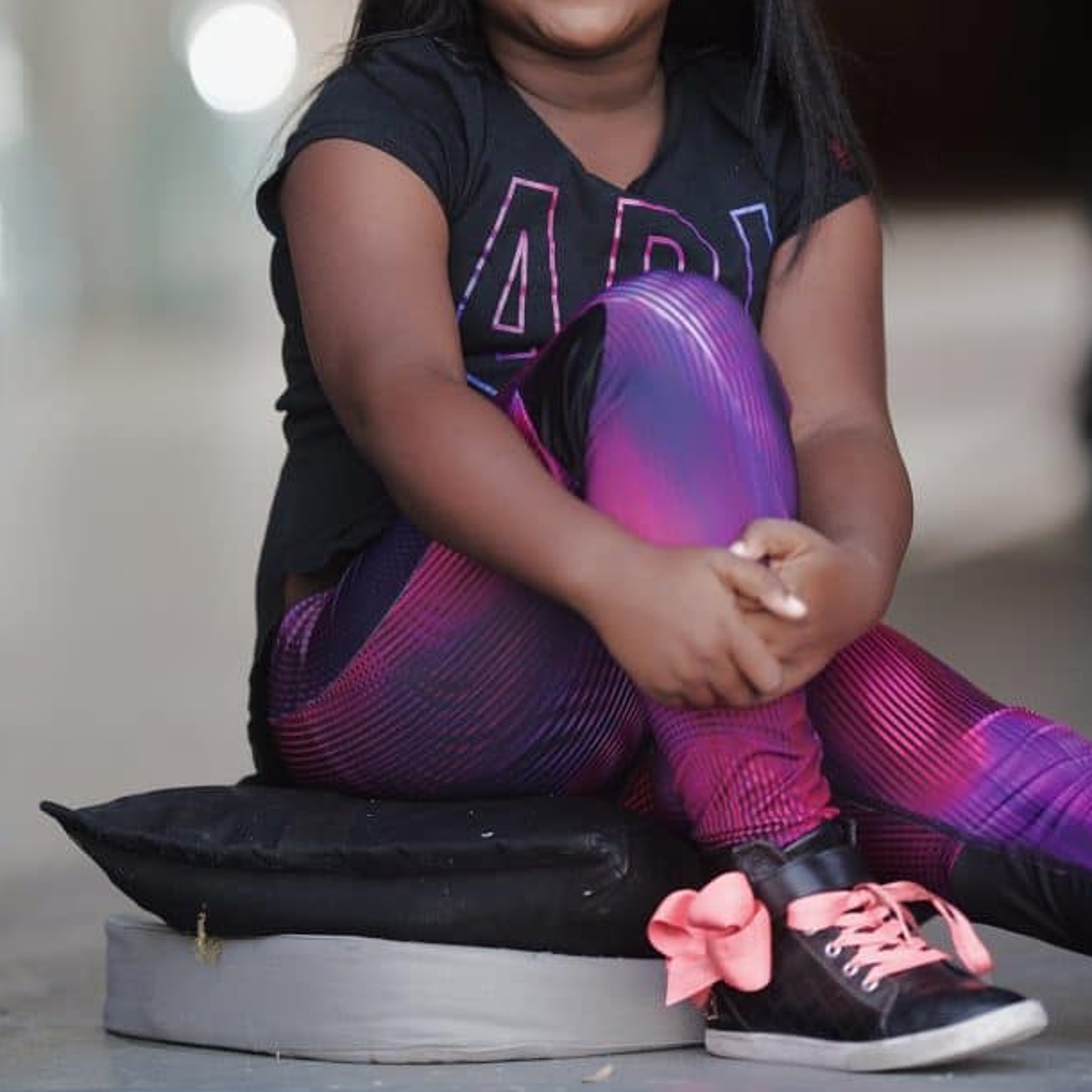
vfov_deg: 6.1
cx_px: 590
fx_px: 10172
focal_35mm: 285
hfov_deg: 6.1
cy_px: 353
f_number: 2
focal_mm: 200
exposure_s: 1/250
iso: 500
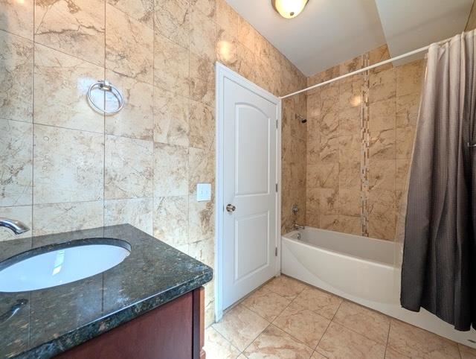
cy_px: 180
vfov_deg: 94.6
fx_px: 165
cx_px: 238
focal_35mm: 12
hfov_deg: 110.5
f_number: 1.7
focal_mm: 2.02
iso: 36
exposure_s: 1/120
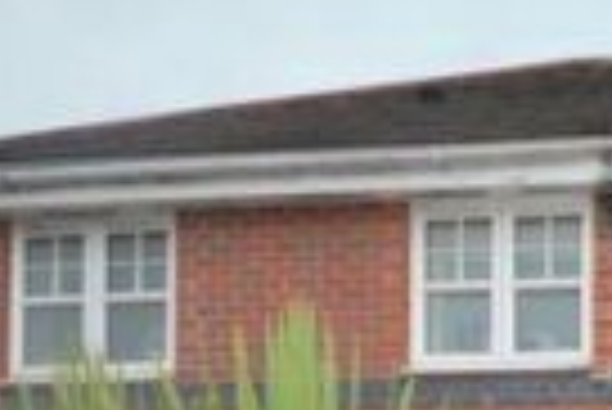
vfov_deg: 15.0
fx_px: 1310
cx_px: 1282
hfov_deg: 17.3
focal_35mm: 77
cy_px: 784
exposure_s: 1/125
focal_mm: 10
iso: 250
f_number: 5.6
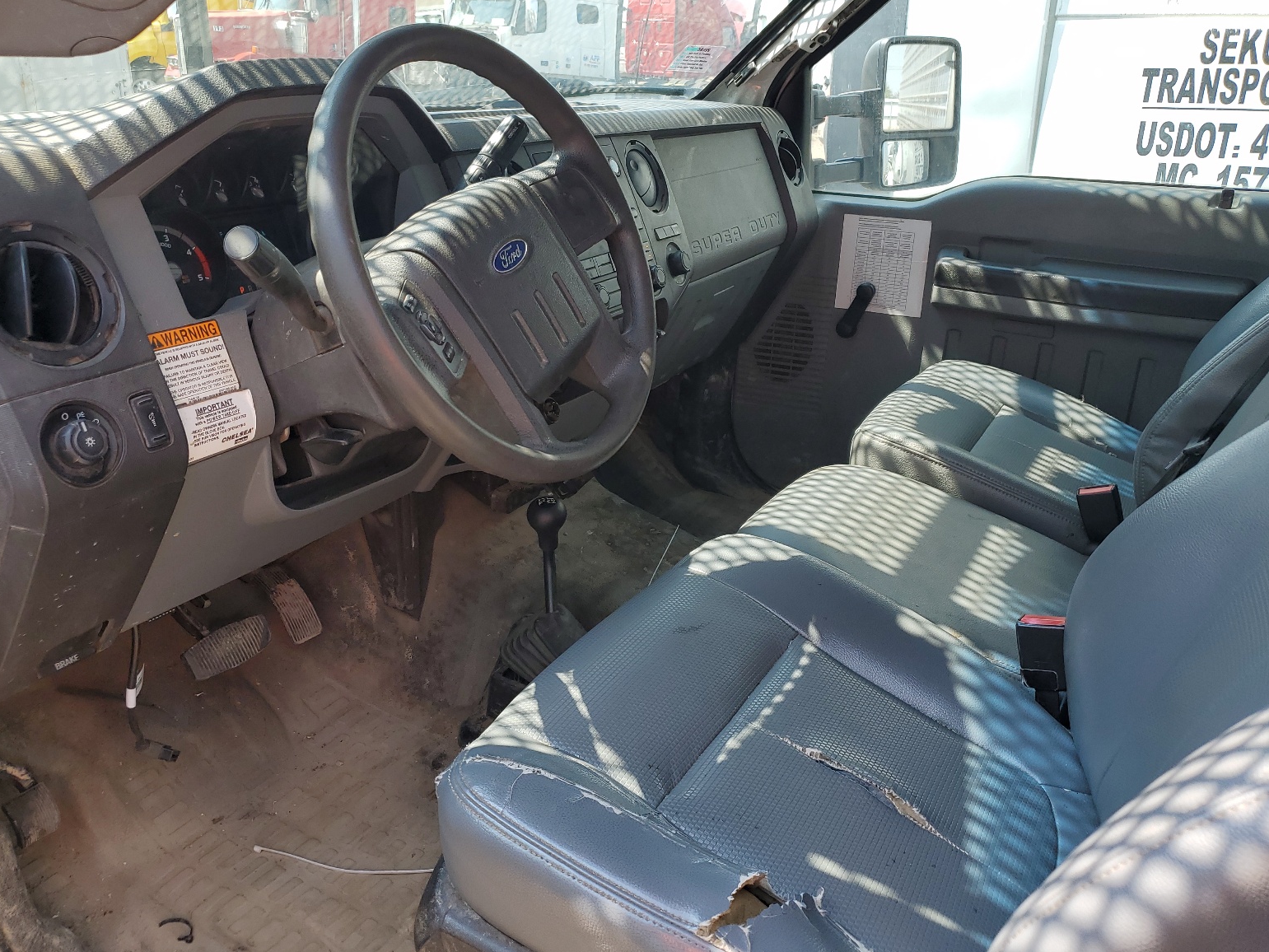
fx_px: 990
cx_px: 623
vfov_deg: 51.4
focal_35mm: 27
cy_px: 468
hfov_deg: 65.3
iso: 50
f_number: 1.5
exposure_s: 1/400
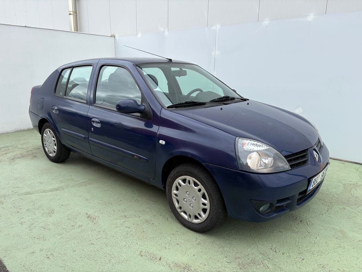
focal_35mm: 26
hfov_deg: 67.3
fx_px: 272
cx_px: 181
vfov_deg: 53.1
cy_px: 136
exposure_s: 1/840
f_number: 1.6
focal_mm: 5.96
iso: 50
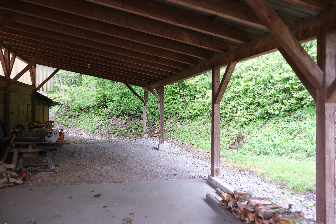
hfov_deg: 60.3
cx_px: 168
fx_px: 289
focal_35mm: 31
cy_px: 112
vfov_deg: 42.3
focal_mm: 20.8
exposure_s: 1/28
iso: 250
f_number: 4
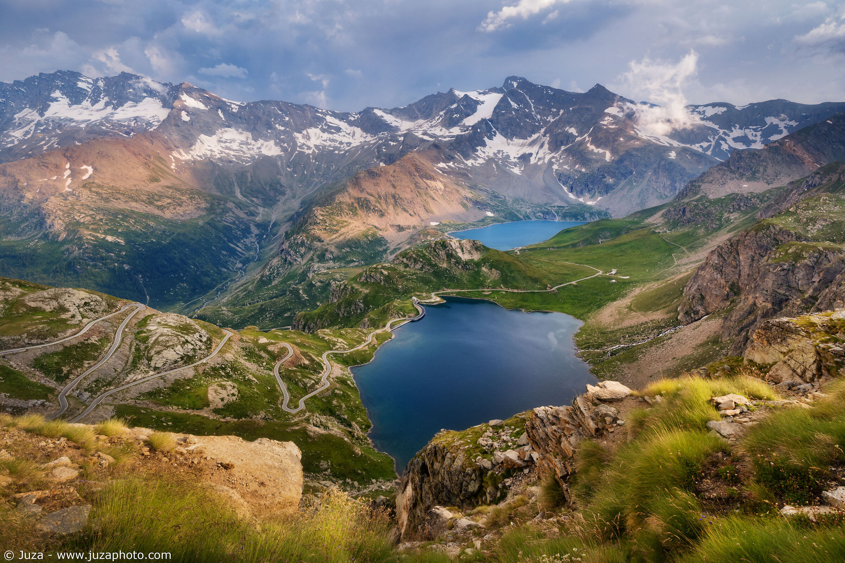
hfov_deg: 90.0
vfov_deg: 67.4
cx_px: 422
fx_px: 422
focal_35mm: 18
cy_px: 282
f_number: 11
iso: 200
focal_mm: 12.9
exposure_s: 1/55
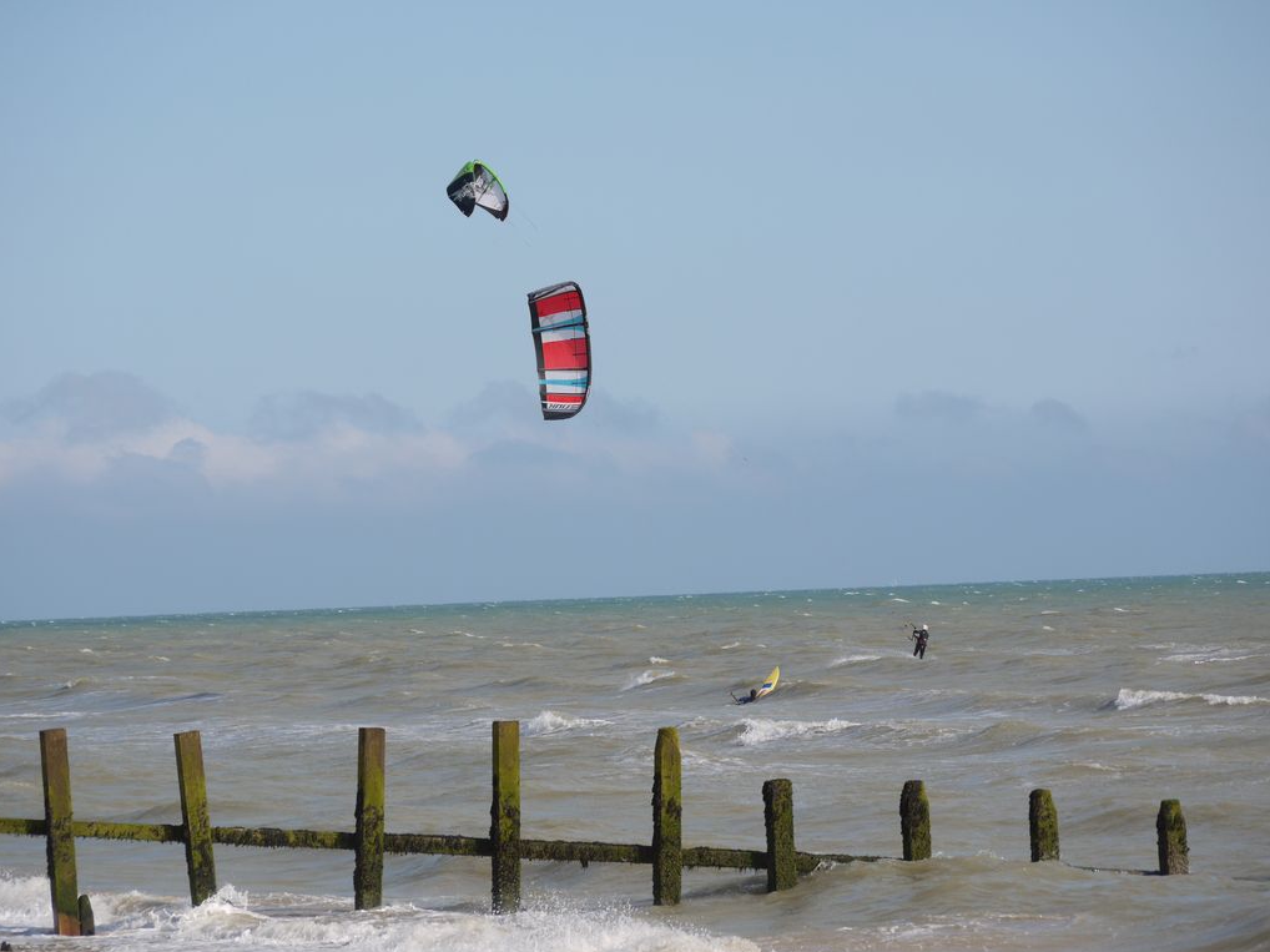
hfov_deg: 11.7
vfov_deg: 8.8
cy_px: 477
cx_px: 633
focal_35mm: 169
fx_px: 6199
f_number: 7.1
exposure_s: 1/640
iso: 100
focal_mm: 84
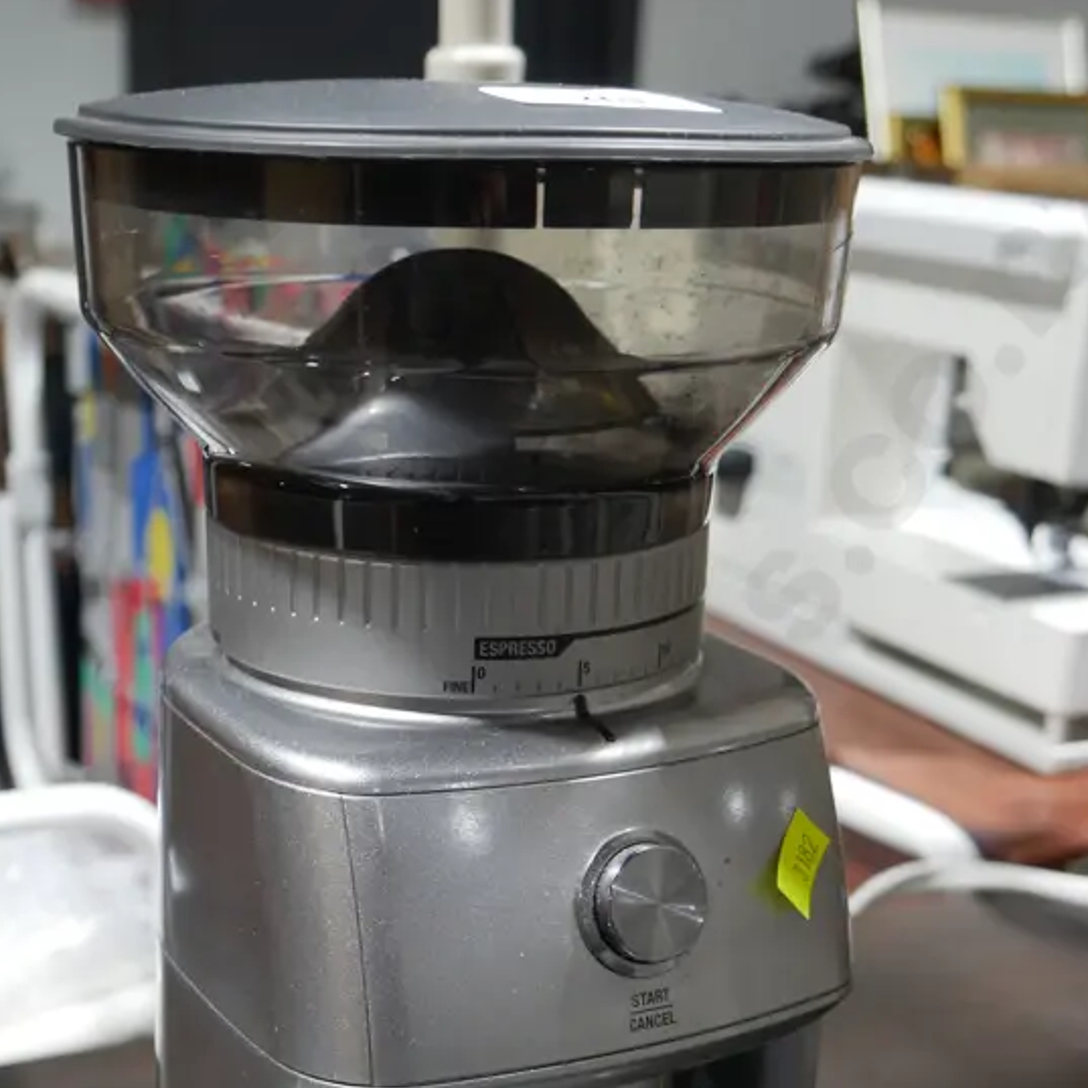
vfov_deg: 30.1
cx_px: 487
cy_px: 999
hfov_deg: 31.6
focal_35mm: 54
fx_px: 1920
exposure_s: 1/60
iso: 400
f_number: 3.6
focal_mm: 16
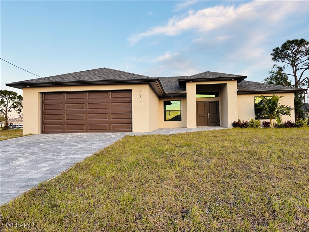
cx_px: 154
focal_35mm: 26
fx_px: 232
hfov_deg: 67.3
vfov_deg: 53.1
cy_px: 116
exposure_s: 1/335
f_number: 1.6
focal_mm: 5.96
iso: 50
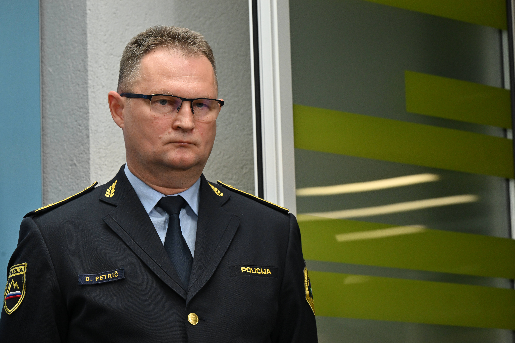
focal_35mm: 175
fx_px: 2503
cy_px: 172
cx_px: 258
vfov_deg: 7.8
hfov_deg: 11.7
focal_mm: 175
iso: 2000
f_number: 8
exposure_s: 1/400
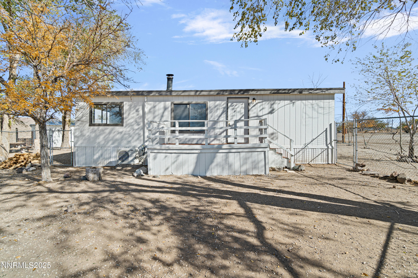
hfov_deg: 100.4
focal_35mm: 15
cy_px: 139
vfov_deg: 77.3
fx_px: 174
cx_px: 209
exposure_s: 1/30
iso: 100
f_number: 9
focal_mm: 10
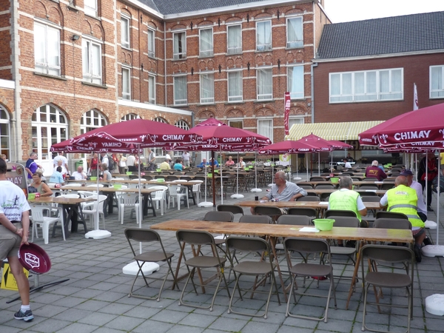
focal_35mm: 33
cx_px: 222
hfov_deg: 55.4
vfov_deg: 42.9
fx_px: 423
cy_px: 166
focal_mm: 5.5
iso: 100
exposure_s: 1/200
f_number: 2.8
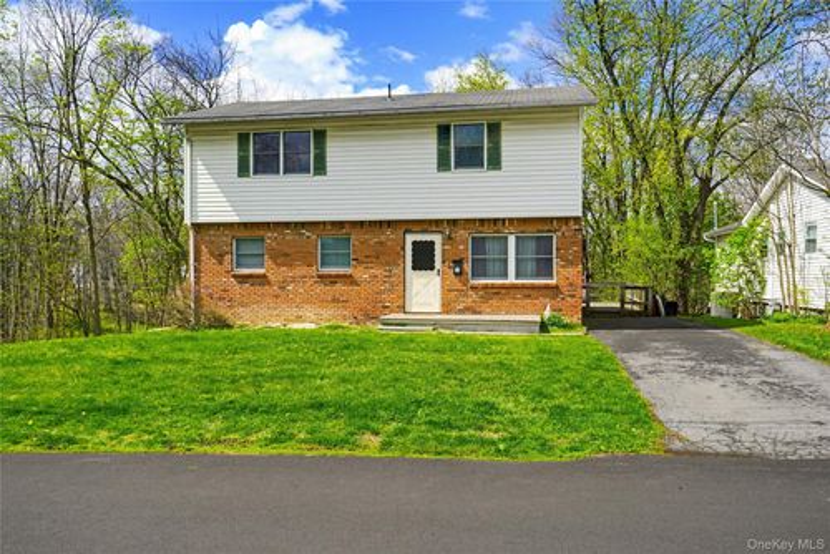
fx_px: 669
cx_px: 415
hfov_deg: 63.6
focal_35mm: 29
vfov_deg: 45.0
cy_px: 277
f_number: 10
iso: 100
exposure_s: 1/160
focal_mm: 29
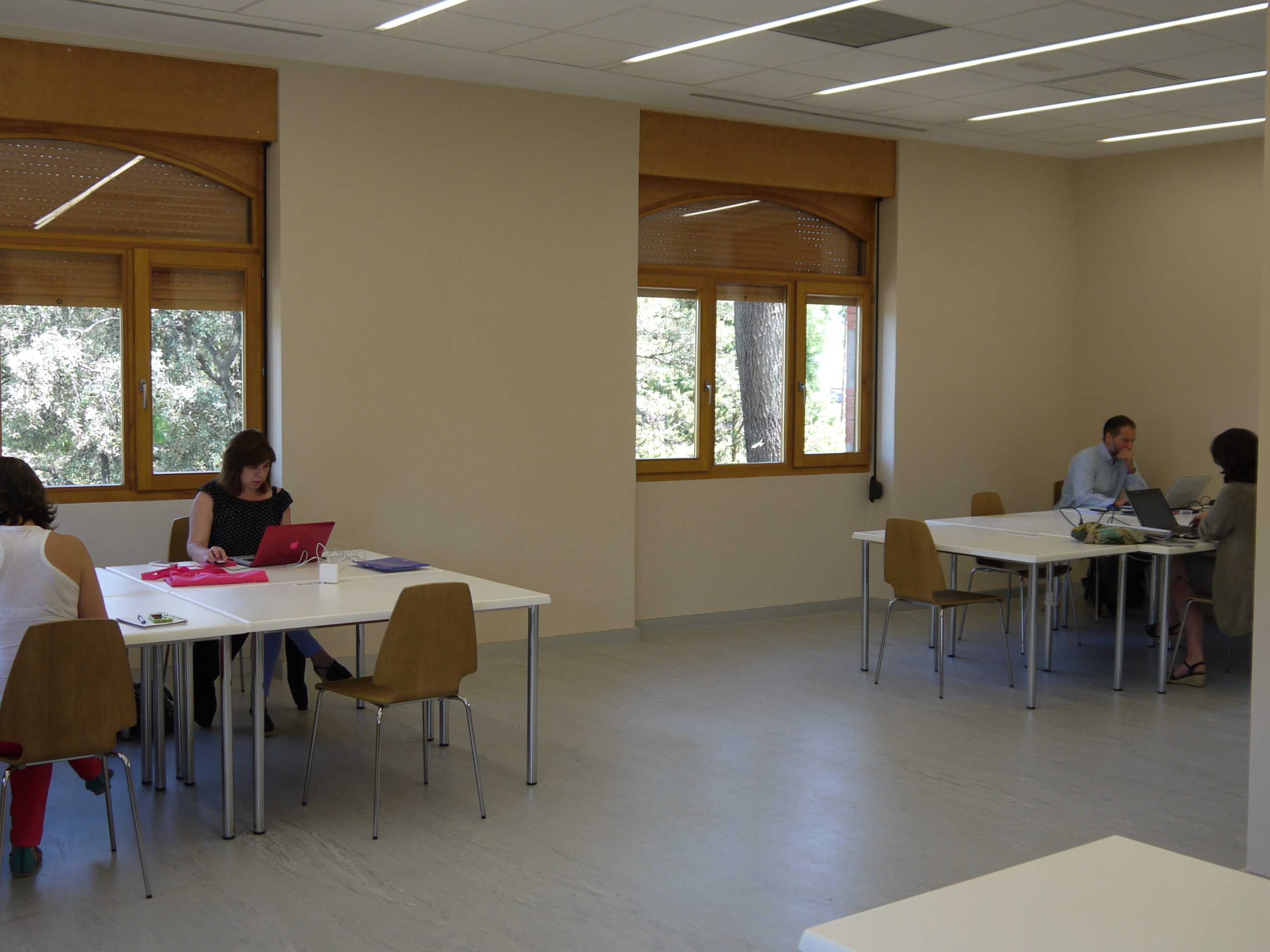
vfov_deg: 36.8
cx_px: 635
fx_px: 1431
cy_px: 476
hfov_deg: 47.9
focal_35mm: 39
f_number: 3.5
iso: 100
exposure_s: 1/60
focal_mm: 14
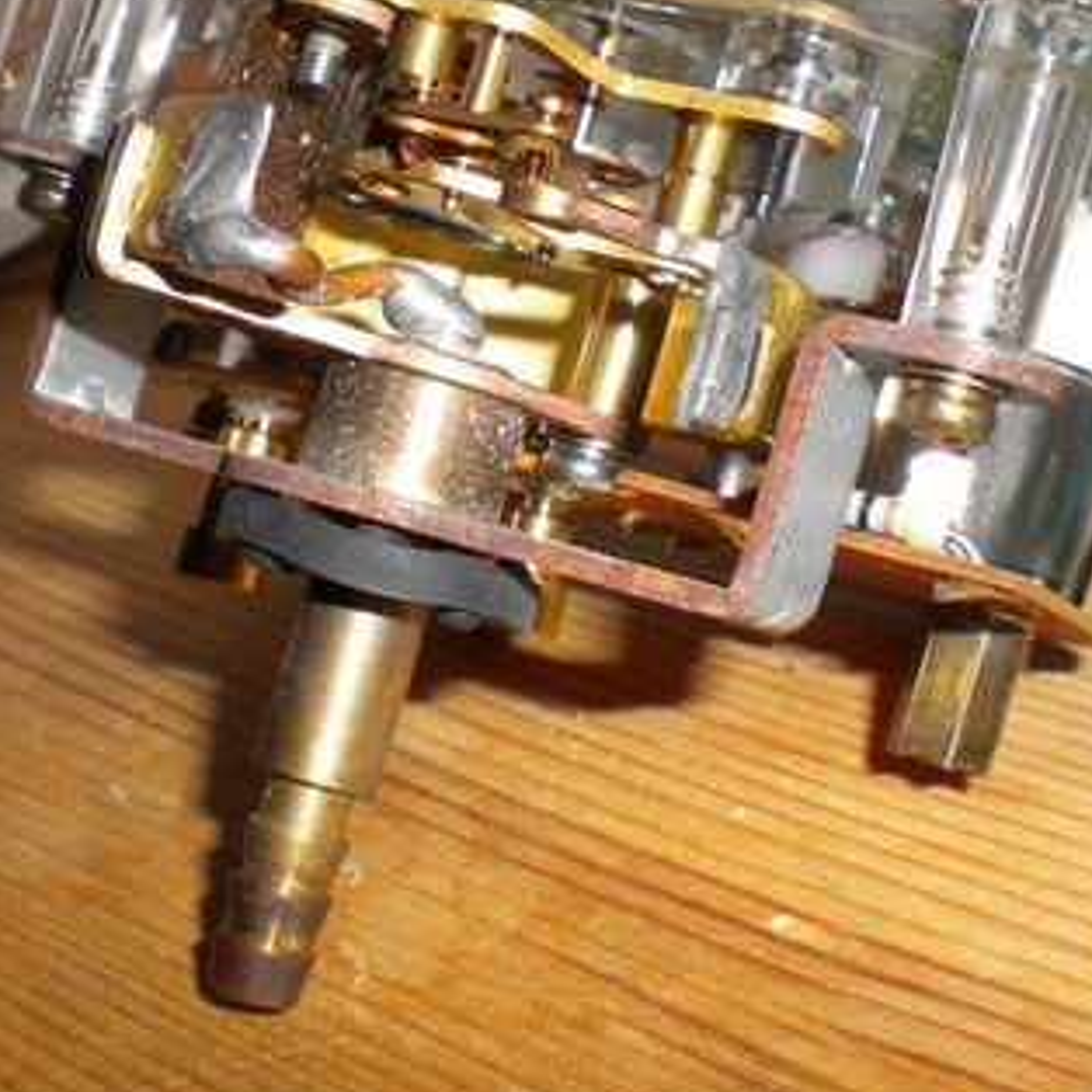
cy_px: 417
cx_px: 494
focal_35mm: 63
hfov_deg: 27.3
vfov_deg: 27.2
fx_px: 2248
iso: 80
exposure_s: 1/30
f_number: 4.6
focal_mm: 6.3
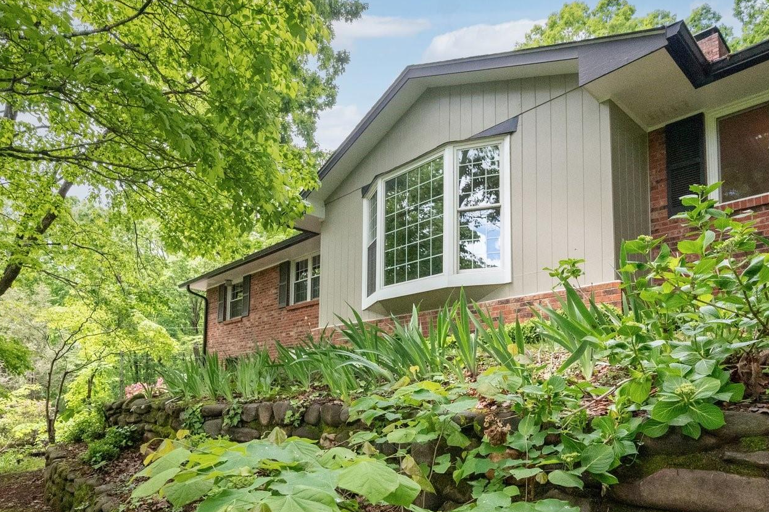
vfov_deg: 53.5
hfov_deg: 76.1
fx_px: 491
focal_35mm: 23
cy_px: 356
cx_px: 392
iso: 8000
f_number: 8
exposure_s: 1/2500
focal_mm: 14
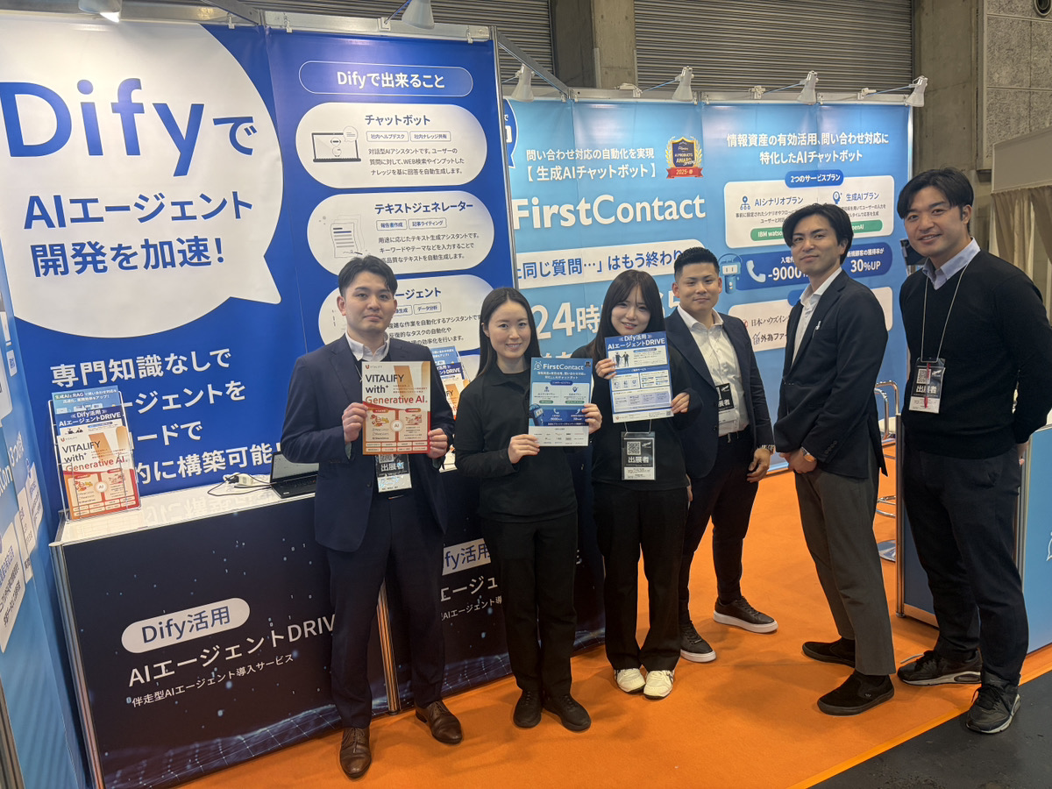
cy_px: 394
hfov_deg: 67.3
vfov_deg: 53.1
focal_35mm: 26
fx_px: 790
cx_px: 526
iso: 125
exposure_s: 1/120
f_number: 1.6
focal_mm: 5.96
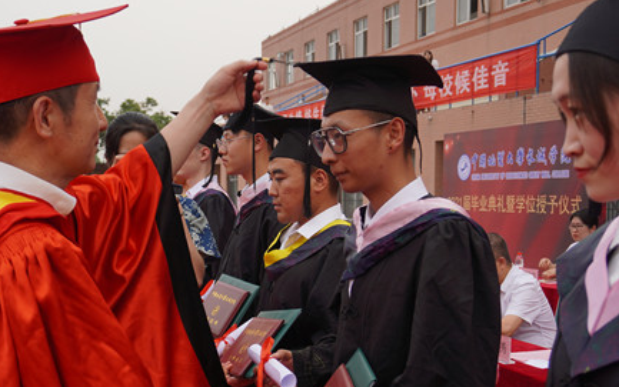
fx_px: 890
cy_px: 248
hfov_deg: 38.2
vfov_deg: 24.5
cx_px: 250
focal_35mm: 53
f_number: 4
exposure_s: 1/200
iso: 125
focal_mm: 23
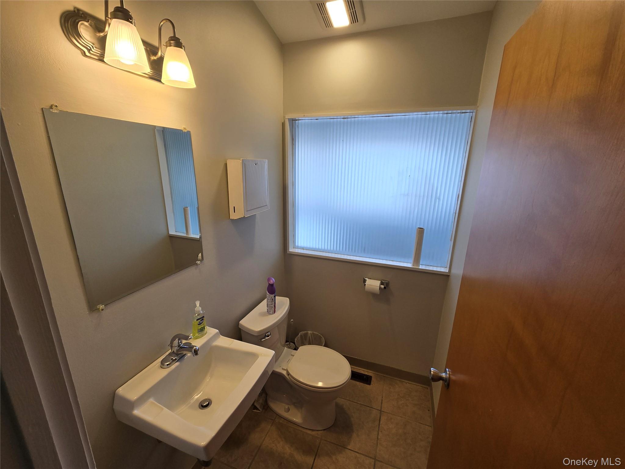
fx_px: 235
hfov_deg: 106.2
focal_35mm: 13
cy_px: 234
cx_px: 312
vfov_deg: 89.9
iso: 50
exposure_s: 1/120
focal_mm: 2.2
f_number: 2.2
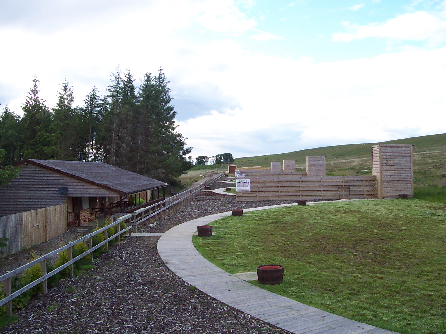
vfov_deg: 38.7
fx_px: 477
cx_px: 223
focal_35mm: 37
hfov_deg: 50.1
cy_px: 167
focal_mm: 5.6
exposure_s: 1/500
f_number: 2.8
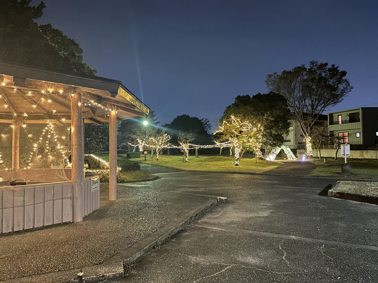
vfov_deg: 56.8
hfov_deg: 71.6
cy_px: 142
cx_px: 189
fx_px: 262
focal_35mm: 24
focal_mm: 6.86
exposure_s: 1/9
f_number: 1.78
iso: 1250
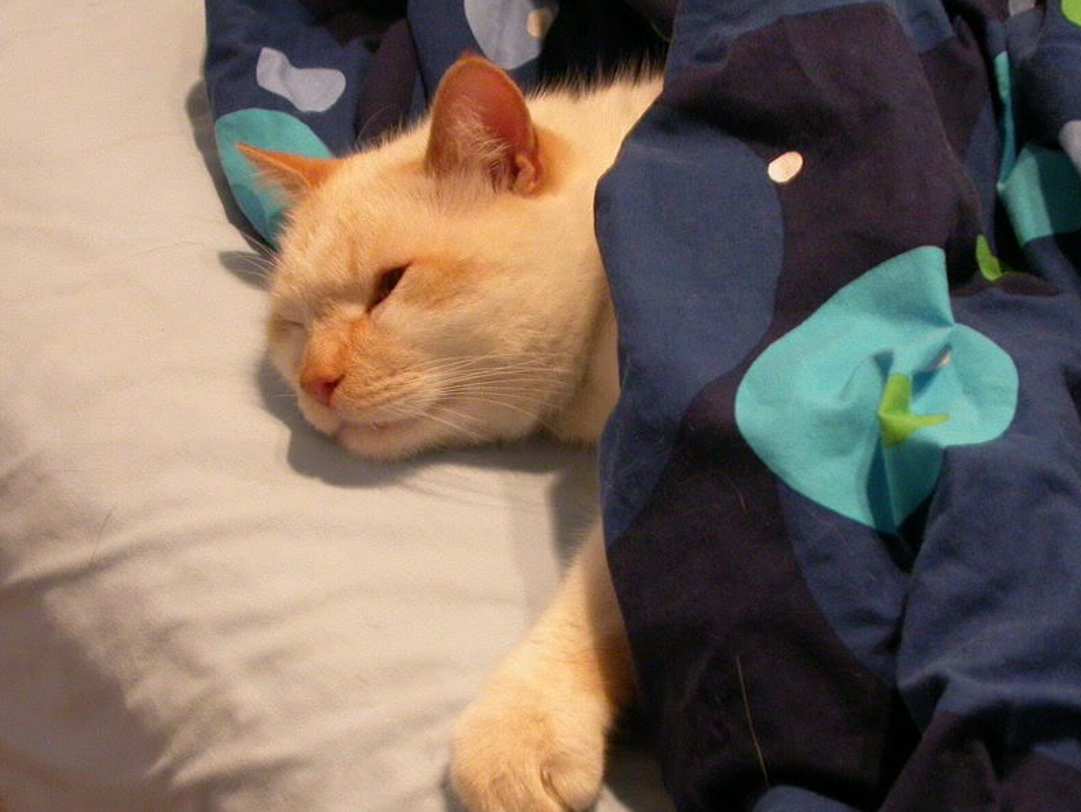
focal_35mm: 74
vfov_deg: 19.9
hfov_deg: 26.3
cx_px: 522
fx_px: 2312
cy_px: 452
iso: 400
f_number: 4.5
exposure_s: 1/3.4
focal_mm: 12.7
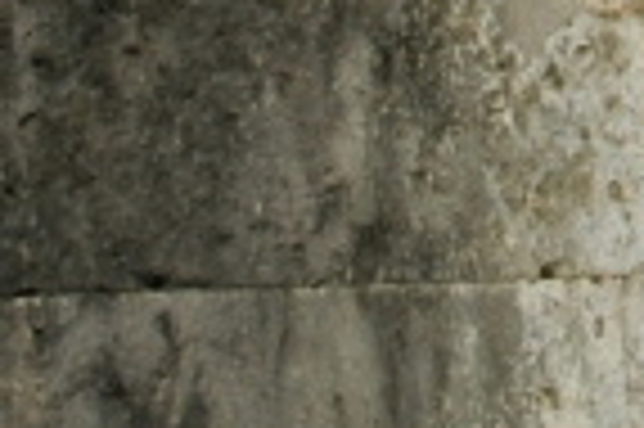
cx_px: 757
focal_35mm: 257
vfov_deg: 5.3
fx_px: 4592
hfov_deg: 8.0
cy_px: -286
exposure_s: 1/500
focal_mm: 24
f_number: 13
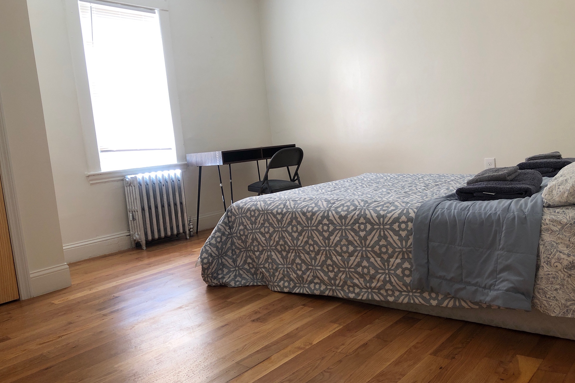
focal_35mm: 30
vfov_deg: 43.6
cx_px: 282
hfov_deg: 61.9
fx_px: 479
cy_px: 202
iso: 25
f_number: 1.8
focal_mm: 3.99
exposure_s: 1/30
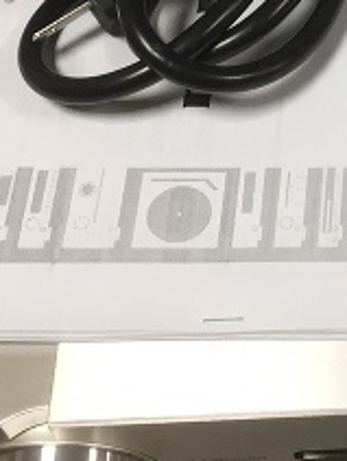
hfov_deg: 13.2
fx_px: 1426
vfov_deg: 18.0
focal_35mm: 107
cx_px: 504
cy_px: 14
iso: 32
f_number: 2.2
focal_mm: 4.15
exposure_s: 1/30
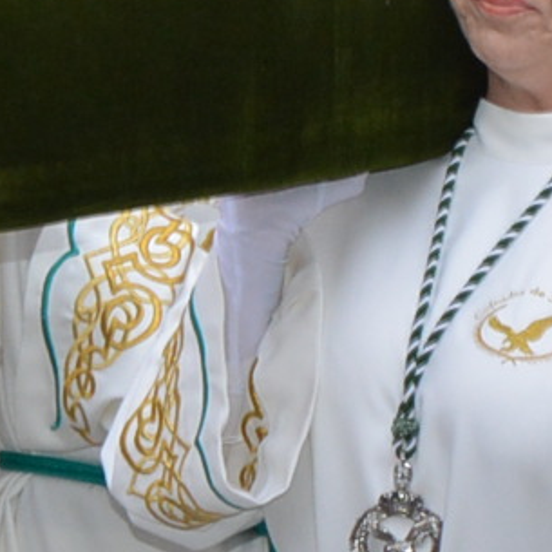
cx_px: 630
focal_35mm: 363
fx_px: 6552
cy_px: -606
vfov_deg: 4.7
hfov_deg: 4.8
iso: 400
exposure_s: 1/200
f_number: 10
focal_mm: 29
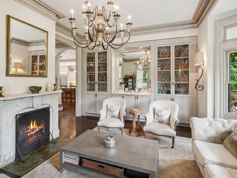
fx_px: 127
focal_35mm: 19
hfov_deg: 85.9
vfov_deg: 69.9
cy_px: 90
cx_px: 111
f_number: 11
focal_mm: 16.5
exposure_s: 1/3.33
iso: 200
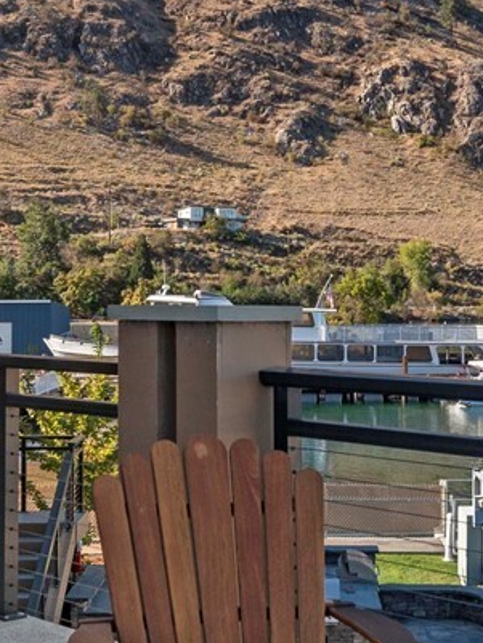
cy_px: 288
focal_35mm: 65
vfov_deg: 29.8
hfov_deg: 22.4
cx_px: 360
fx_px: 1209
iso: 100
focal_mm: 16
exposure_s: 1/400
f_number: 8
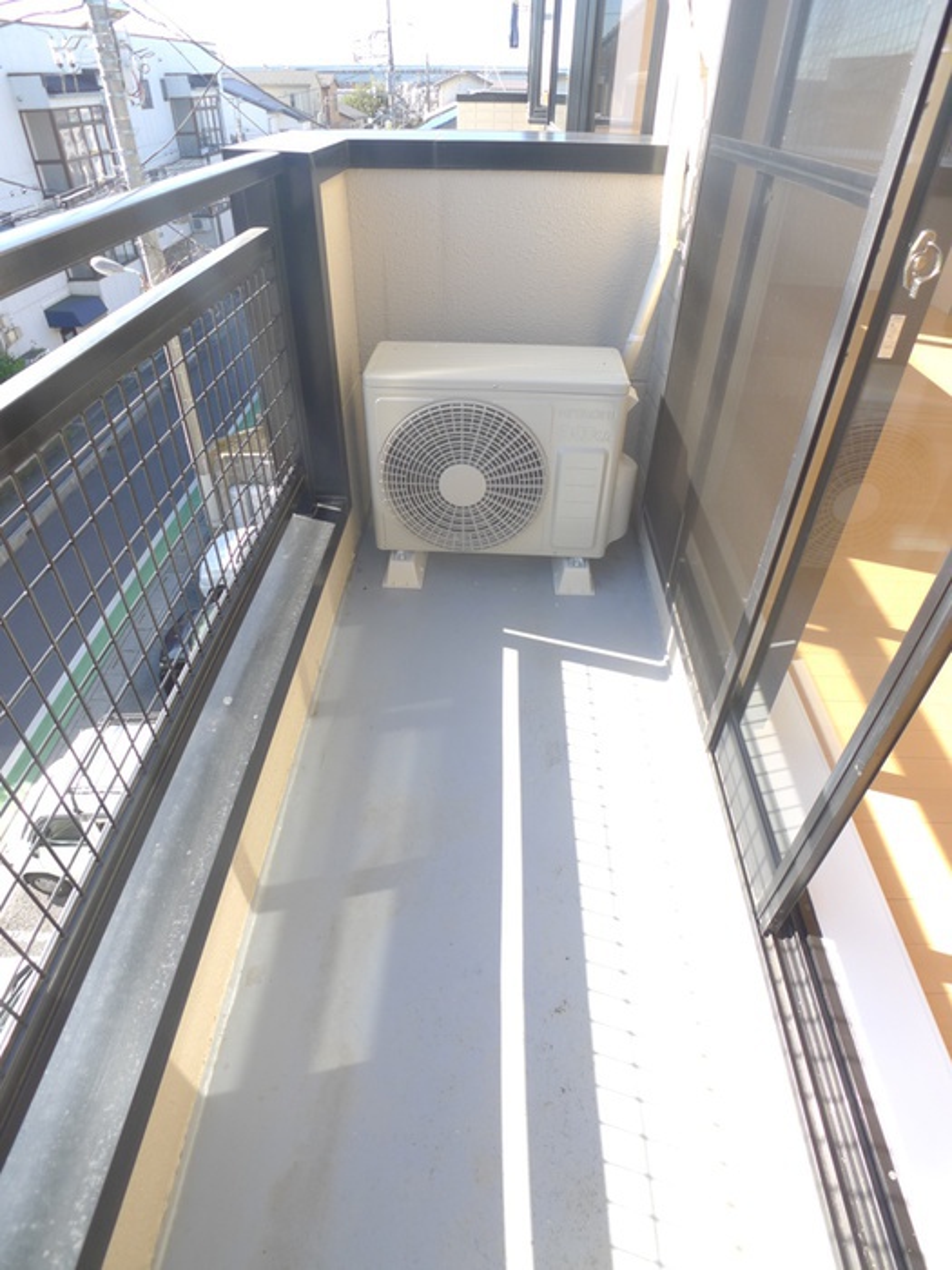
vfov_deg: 71.6
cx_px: 476
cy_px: 635
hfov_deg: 56.8
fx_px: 880
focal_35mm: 24
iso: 80
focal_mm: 5.1
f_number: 2.8
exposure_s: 1/250
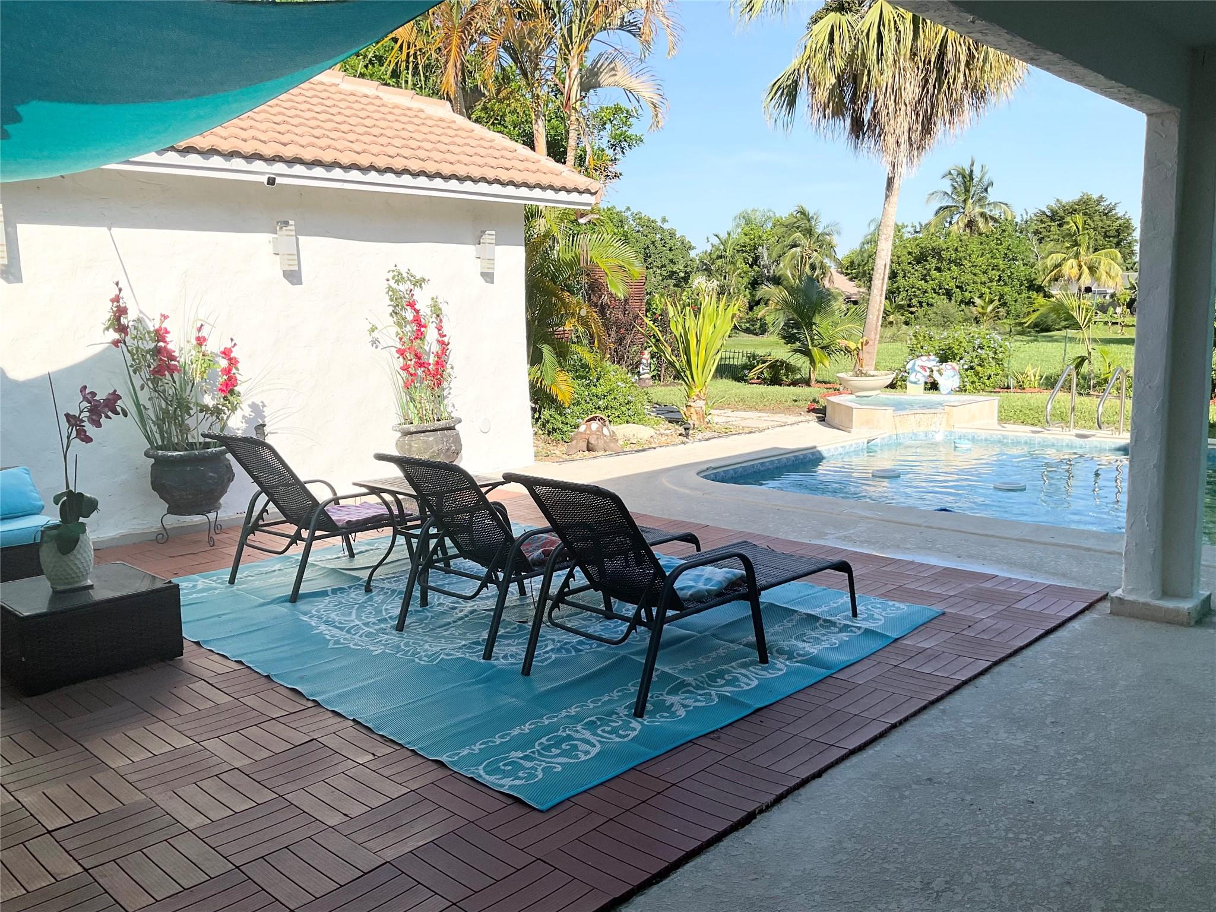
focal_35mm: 29
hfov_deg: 61.7
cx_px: 608
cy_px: 456
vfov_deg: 48.2
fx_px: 1019
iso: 16
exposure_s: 1/1786
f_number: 1.8
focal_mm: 3
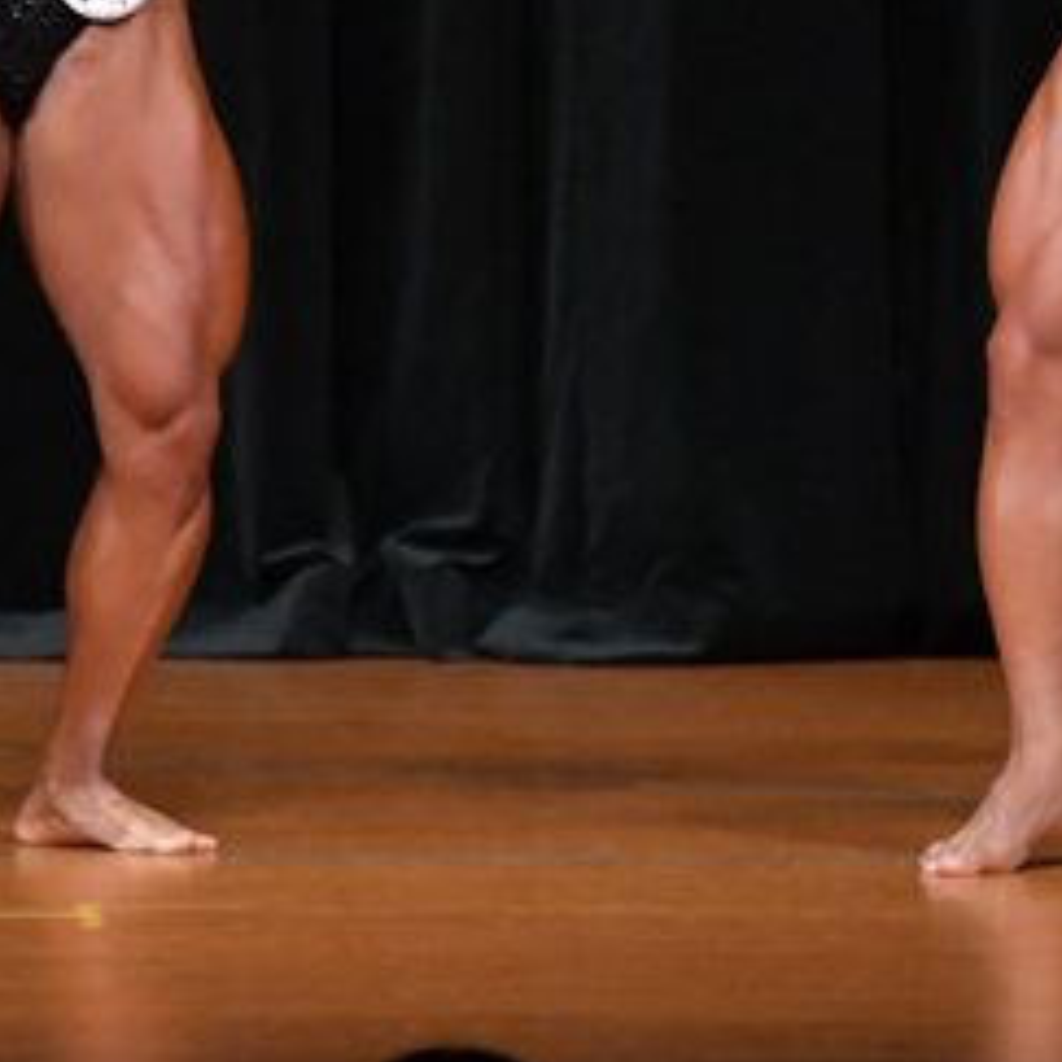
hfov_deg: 2.4
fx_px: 25373
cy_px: 35
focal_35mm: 731
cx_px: 885
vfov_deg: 2.4
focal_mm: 180
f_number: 5.6
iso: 5000
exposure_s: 1/400
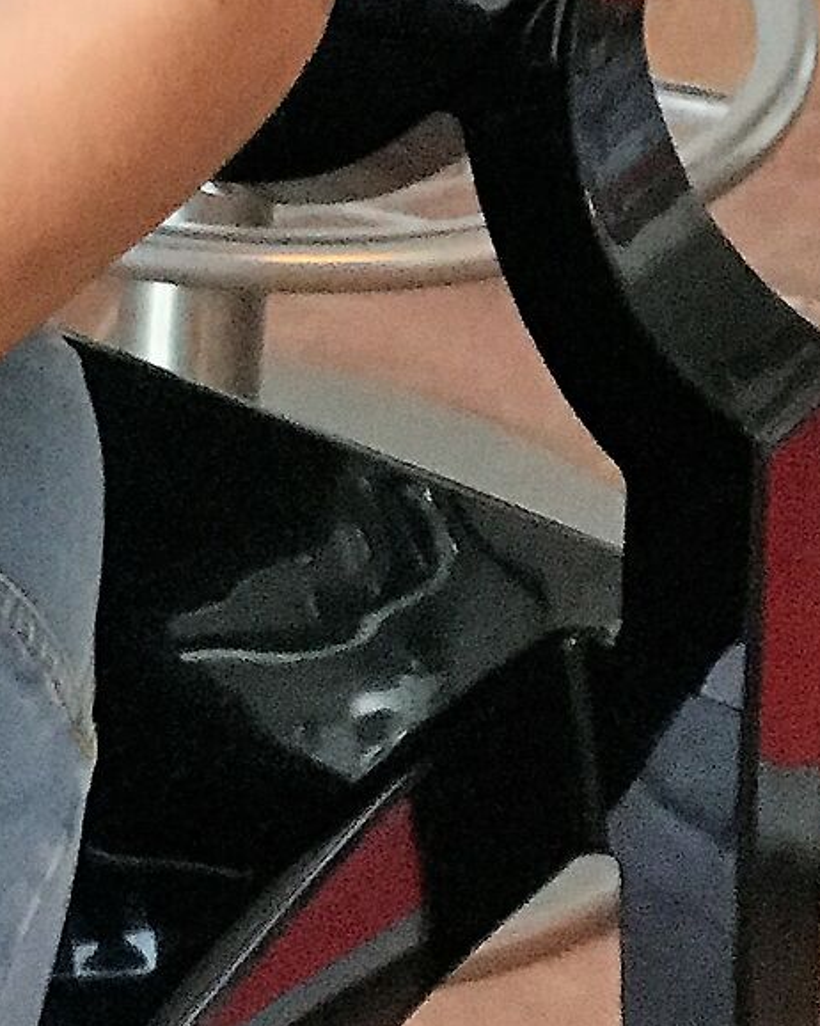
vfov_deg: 8.1
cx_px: -595
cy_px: -841
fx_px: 7011
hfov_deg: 6.6
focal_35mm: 231
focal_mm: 6.6
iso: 250
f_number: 2.8
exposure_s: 1/50
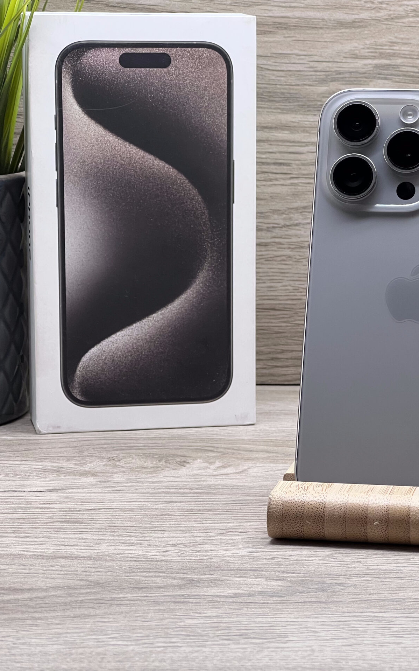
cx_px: 368
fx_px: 1992
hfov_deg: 11.9
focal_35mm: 109
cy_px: 336
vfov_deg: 19.1
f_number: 2.8
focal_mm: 9
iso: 80
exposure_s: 1/100
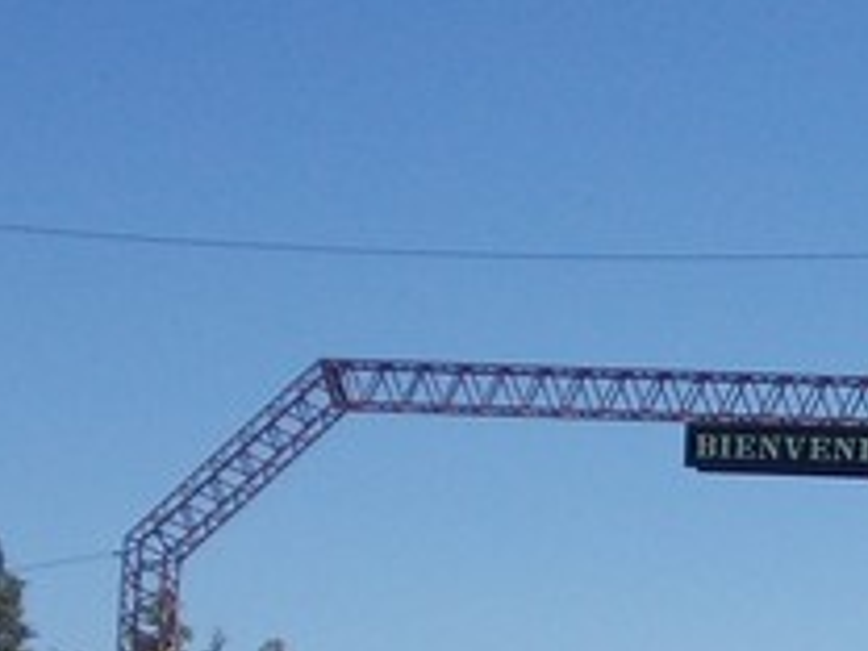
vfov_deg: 9.2
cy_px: 855
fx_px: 3962
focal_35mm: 158
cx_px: 1189
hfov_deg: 12.1
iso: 80
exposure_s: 1/400
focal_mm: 6.1
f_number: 6.5
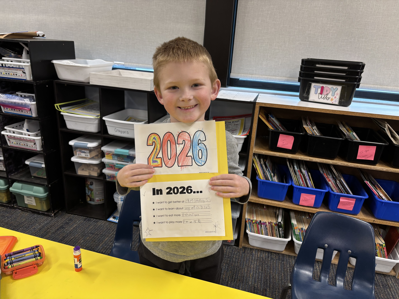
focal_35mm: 26
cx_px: 200
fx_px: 300
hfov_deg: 67.3
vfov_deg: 53.1
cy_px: 150
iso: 100
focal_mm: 5.96
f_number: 1.6
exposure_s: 1/60
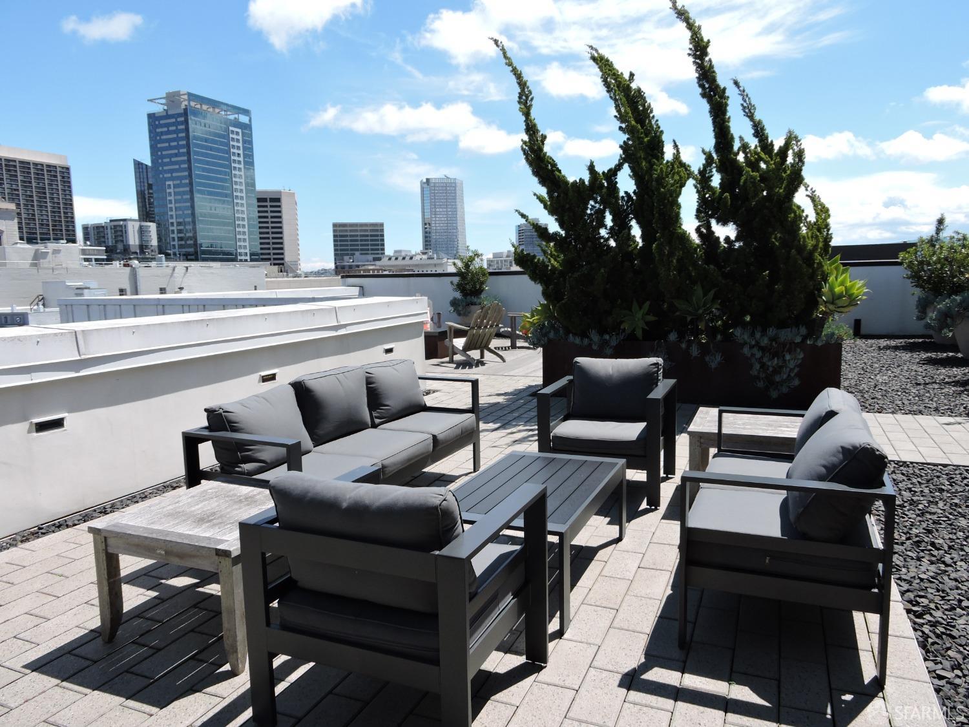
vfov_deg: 56.8
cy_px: 364
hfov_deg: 71.6
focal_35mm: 24
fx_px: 672
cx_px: 484
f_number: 3.3
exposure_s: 1/1000
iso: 100
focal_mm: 4.3
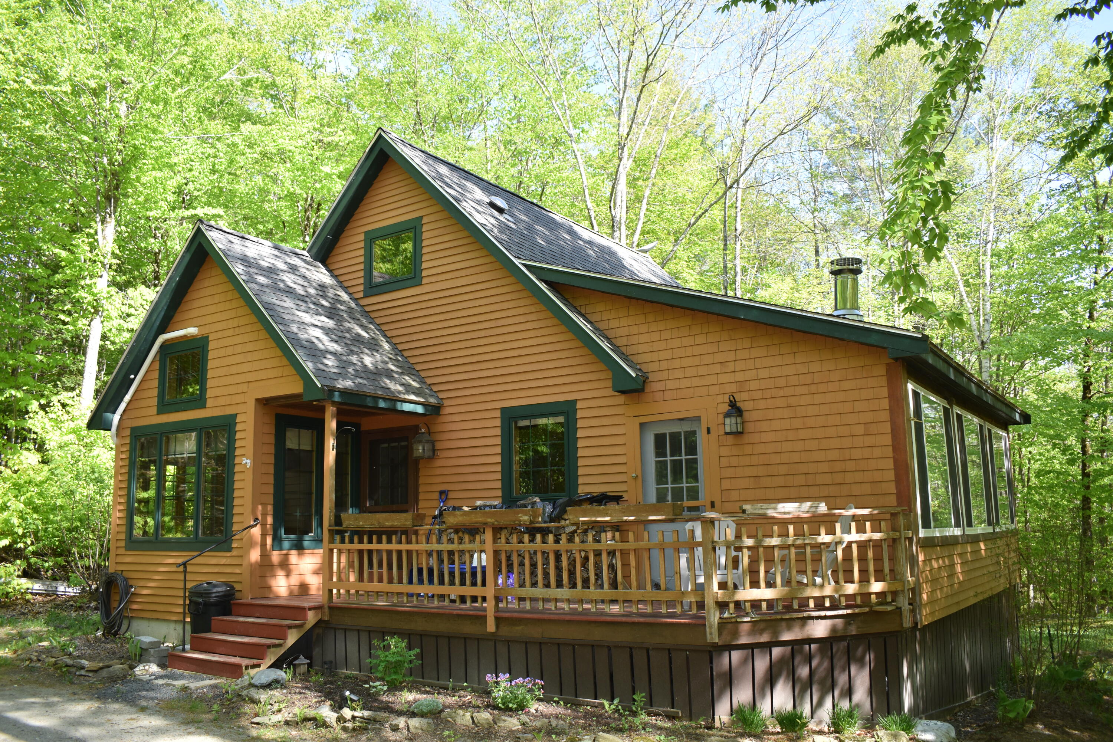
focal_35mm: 30
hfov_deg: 61.9
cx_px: 556
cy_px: 371
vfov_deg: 43.6
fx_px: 927
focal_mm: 20
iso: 180
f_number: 5
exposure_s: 1/200
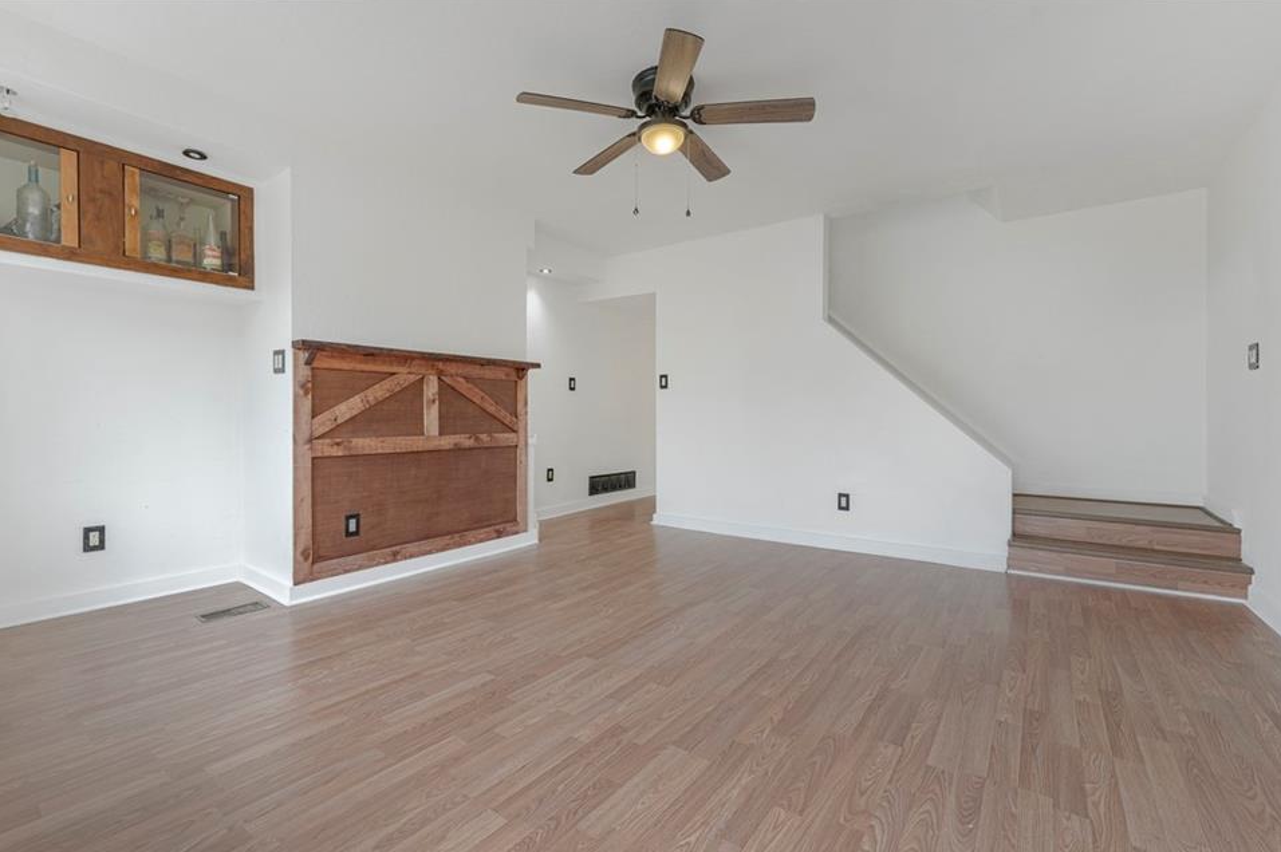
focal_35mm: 15
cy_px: 451
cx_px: 620
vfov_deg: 77.2
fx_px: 533
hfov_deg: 100.4
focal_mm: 14
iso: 250
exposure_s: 1/40
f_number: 9
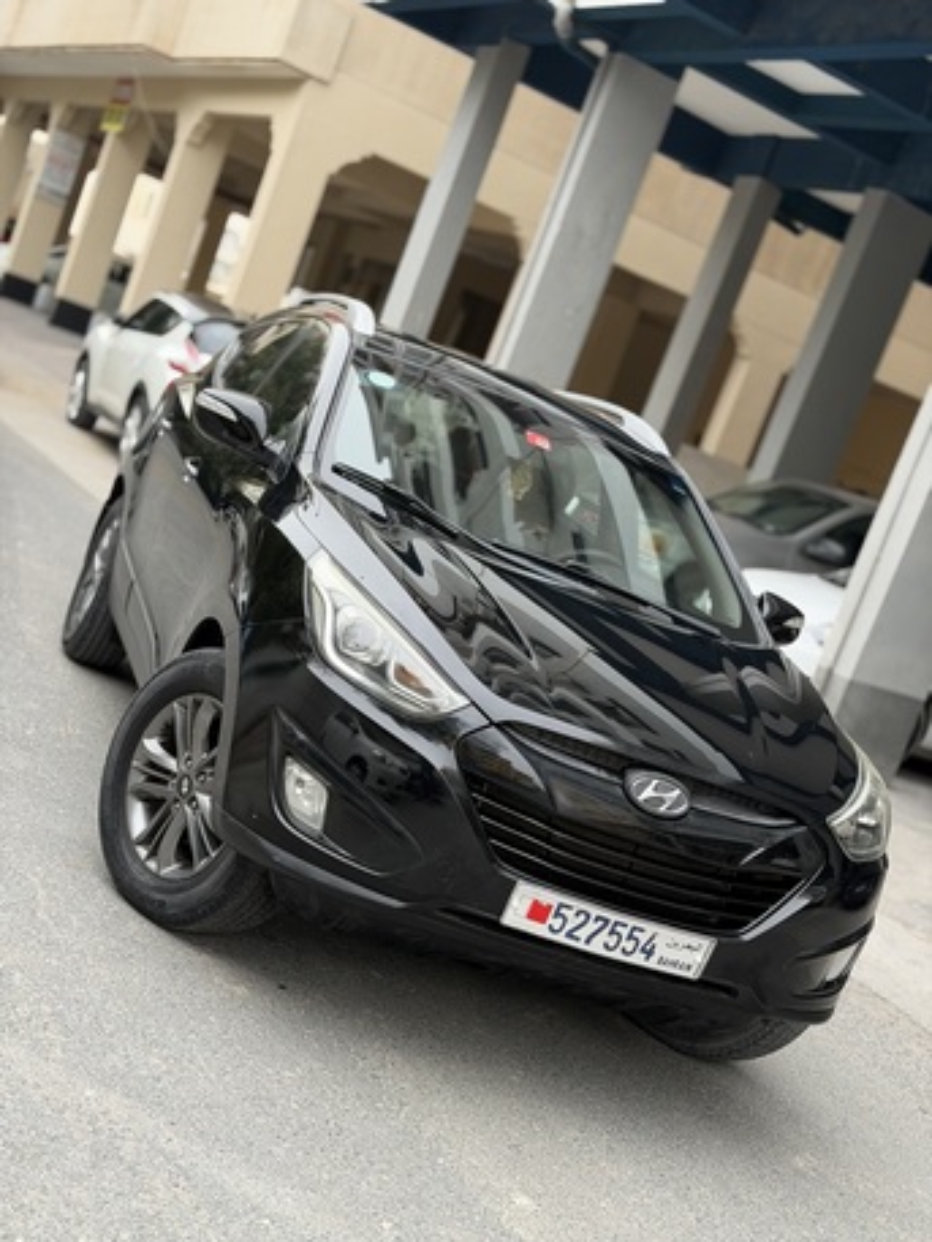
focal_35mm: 48
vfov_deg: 39.6
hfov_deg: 30.3
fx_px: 1722
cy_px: 621
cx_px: 466
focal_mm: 6.76
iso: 64
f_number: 1.78
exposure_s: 1/203
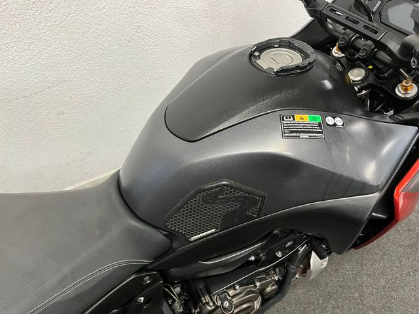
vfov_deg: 53.1
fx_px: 315
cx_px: 210
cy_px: 157
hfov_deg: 67.3
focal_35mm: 26
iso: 160
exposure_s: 1/50
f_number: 1.6
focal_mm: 5.1
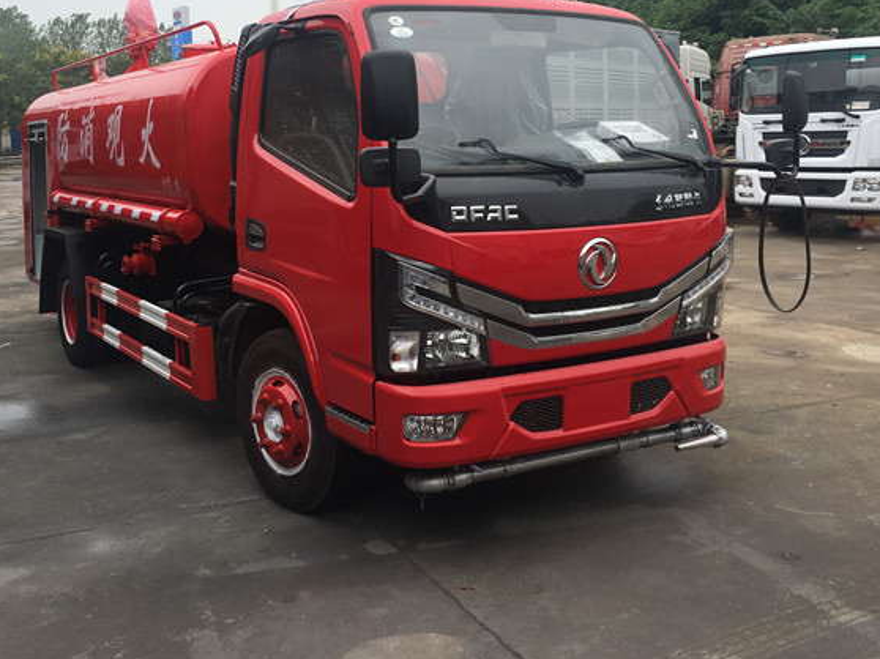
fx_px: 991
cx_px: 386
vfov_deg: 36.4
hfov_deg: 47.8
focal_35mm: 39
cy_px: 224
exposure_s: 1/836
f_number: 2.2
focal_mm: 4.15
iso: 25
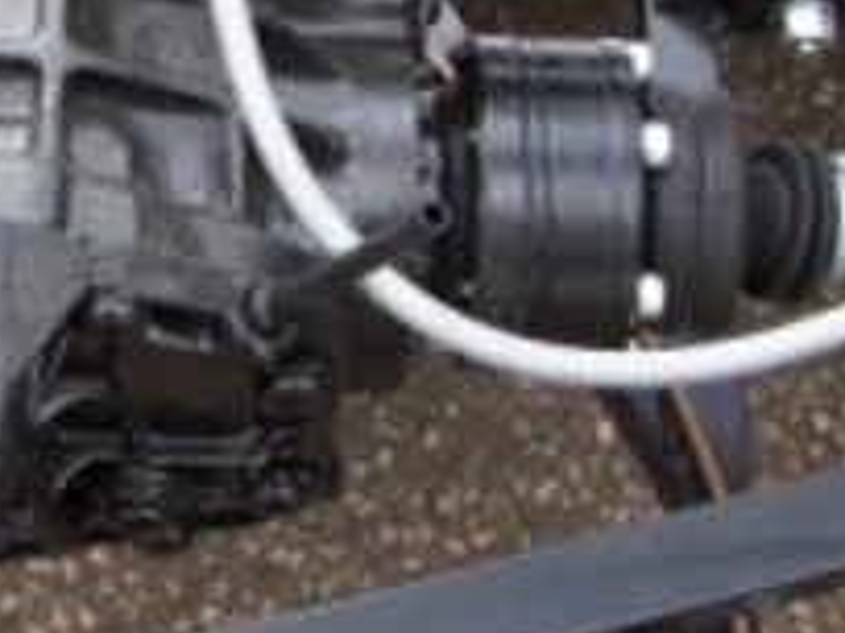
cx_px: 66
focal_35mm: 119
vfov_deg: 12.2
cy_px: -74
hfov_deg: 16.3
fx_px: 2905
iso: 80
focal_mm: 6.3
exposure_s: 1/160
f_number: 2.8
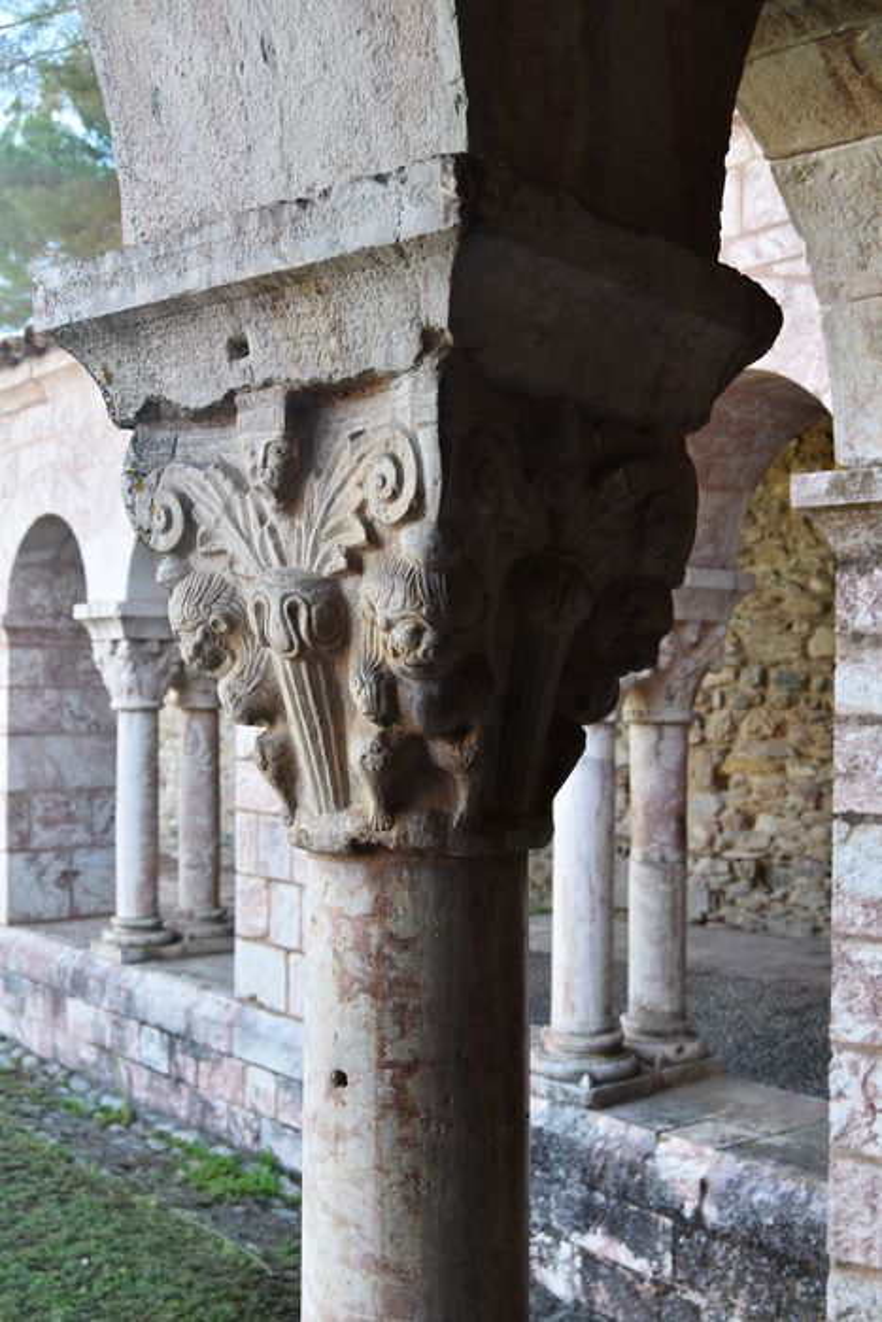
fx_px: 1432
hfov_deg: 34.2
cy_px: 661
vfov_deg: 49.5
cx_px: 441
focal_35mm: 39
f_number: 6.3
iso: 400
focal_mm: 26
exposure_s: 1/160
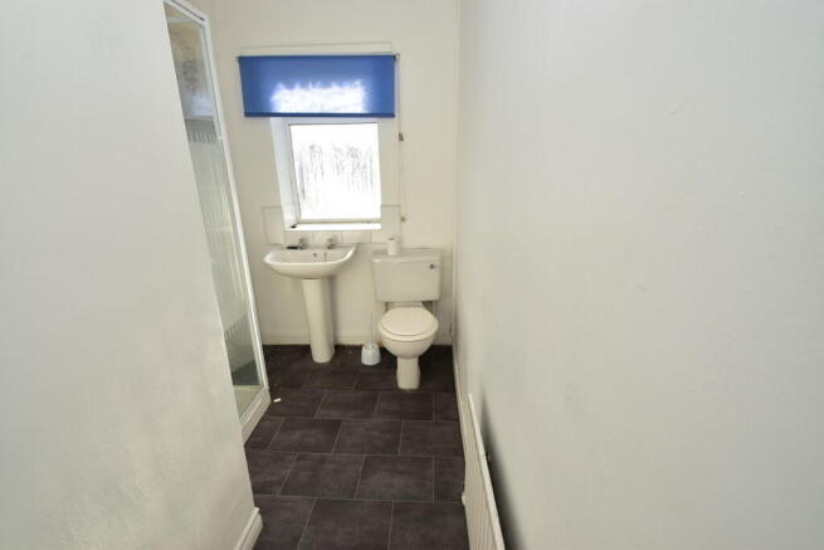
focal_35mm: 15
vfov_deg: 77.4
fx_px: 343
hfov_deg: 100.4
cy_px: 275
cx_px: 412
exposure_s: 1/200
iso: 320
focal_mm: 10
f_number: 10
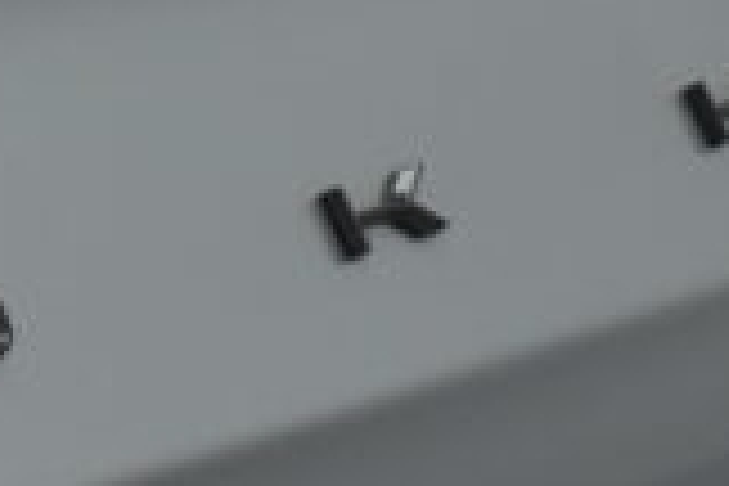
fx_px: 6054
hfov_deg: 6.9
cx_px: -68
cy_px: 65
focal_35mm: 299
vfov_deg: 4.6
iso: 1600
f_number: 5
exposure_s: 1/200
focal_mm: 42
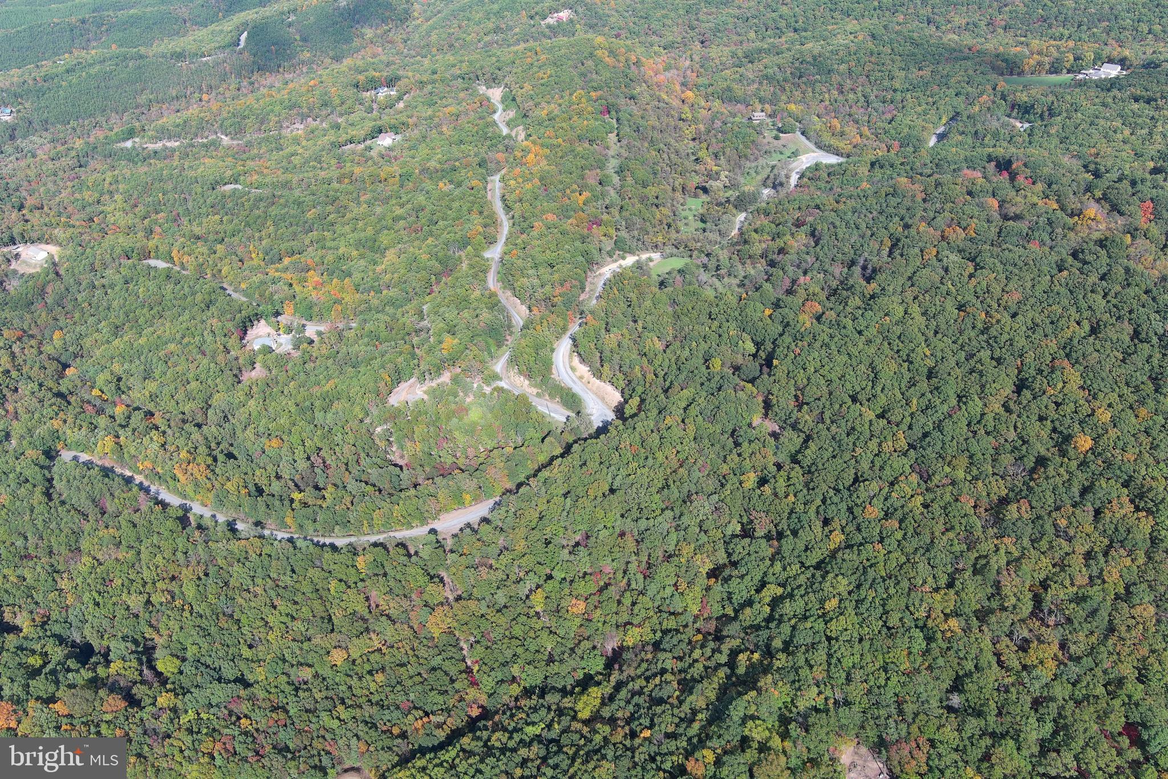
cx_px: 584
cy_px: 390
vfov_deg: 45.0
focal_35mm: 29
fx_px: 941
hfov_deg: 63.7
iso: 100
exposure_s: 1/564
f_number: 2.8
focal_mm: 10.57
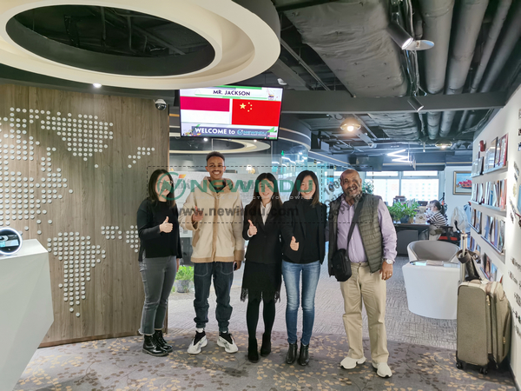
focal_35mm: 27
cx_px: 260
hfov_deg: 65.3
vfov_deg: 51.4
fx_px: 406
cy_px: 196
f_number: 1.6
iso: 400
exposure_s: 1/100
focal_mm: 5.56
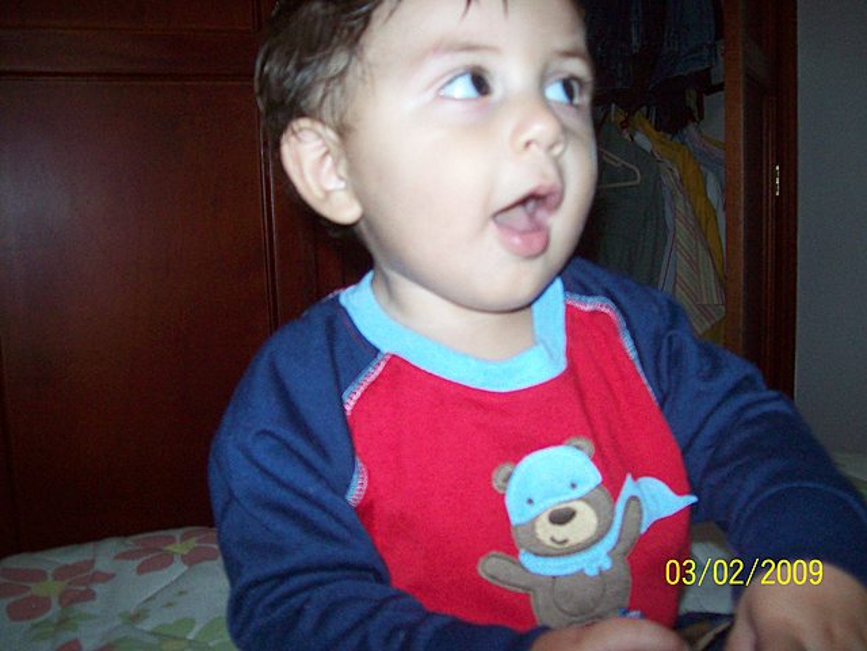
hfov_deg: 51.4
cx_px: 434
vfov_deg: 39.7
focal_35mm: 36
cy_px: 326
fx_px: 902
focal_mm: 6
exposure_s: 1/64
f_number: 2.7
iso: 200
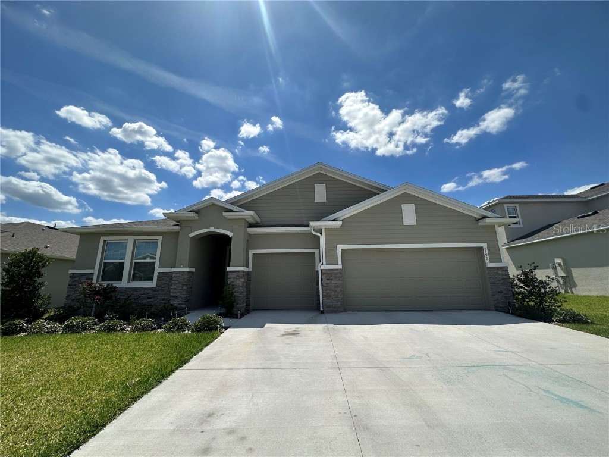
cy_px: 228
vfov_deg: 85.7
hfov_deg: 102.1
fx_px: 246
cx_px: 304
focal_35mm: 14
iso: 50
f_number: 2.2
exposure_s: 1/3125
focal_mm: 2.22
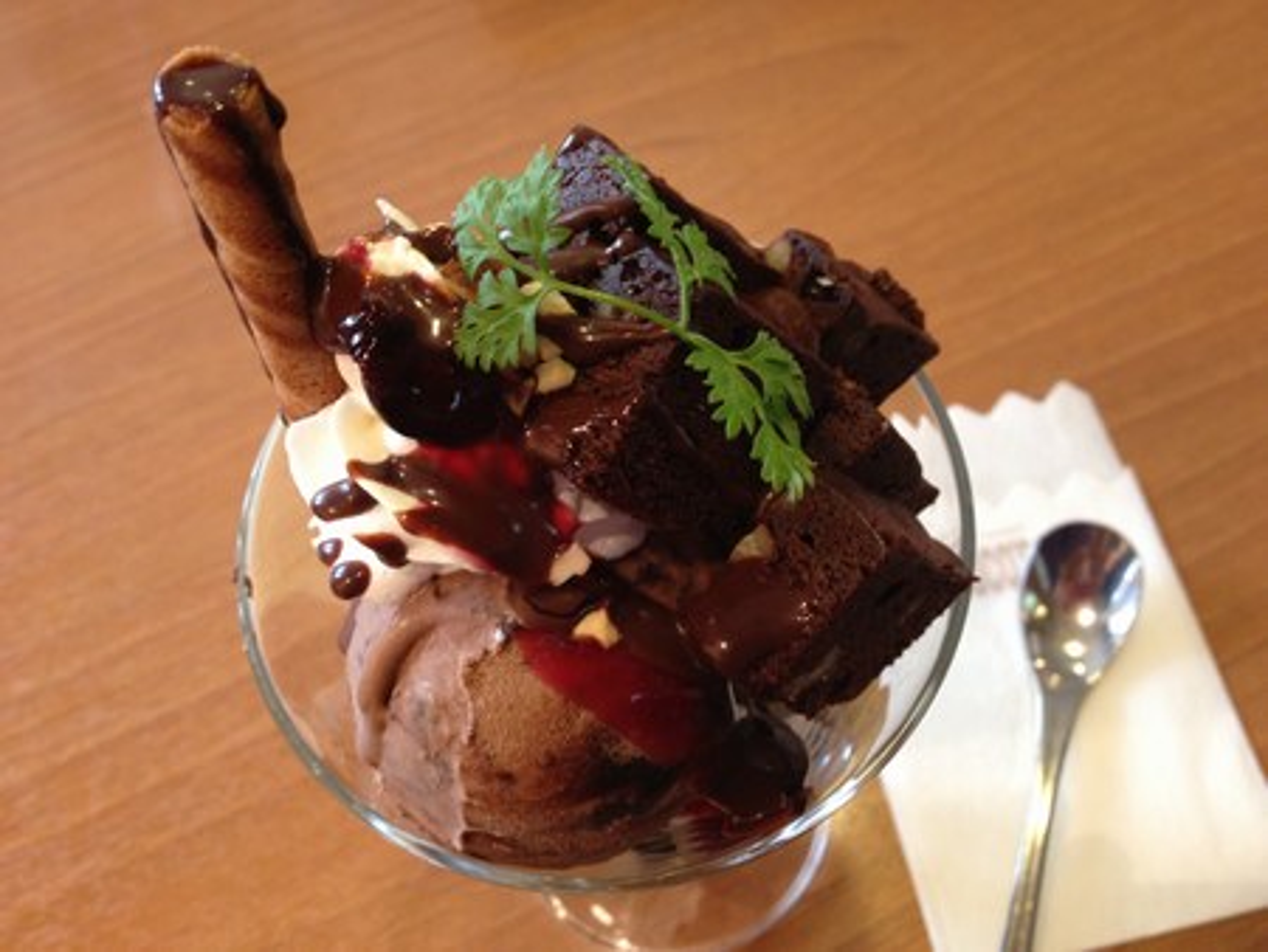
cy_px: 476
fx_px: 1283
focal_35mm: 35
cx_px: 634
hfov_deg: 52.6
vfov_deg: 40.7
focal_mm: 4.28
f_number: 2.4
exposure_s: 1/20
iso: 100
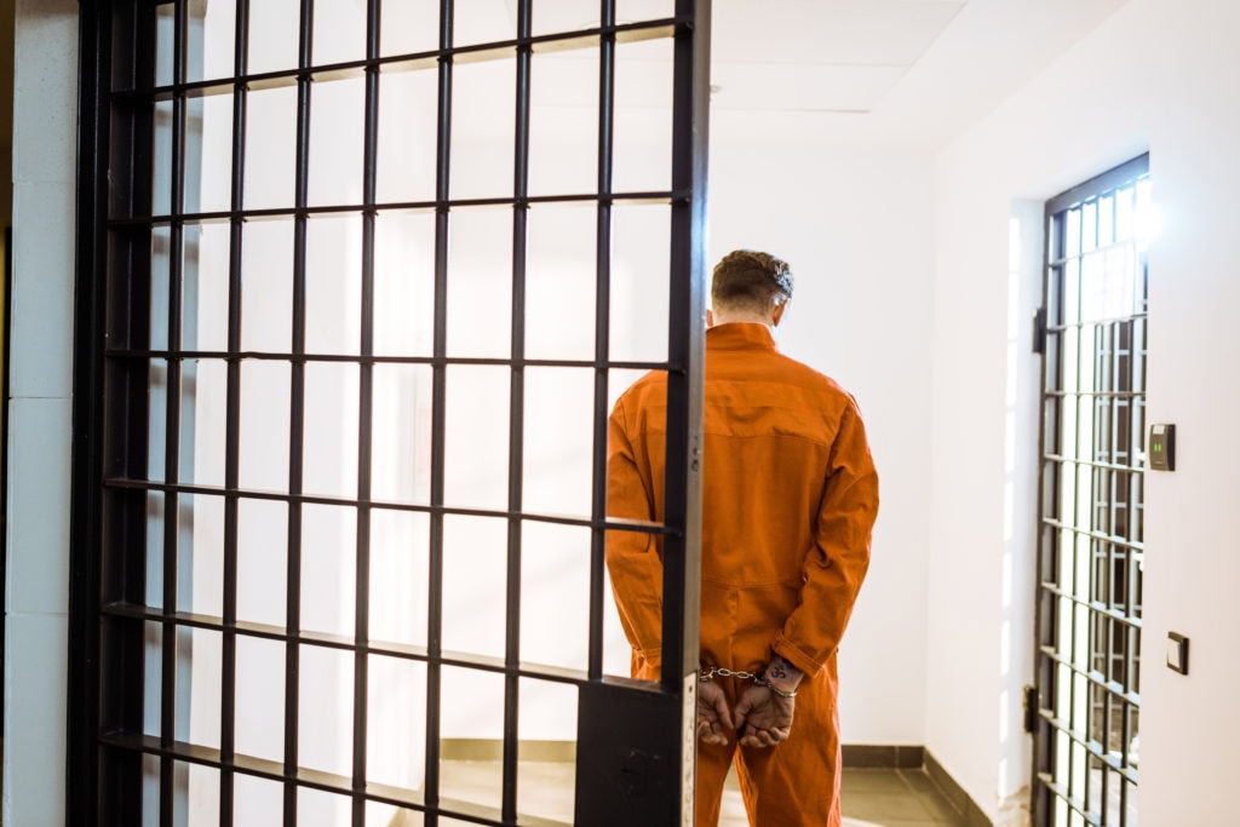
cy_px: 414
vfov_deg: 37.9
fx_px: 1206
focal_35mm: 35
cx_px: 620
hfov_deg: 54.4
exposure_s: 1/200
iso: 400
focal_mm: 35
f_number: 2.8
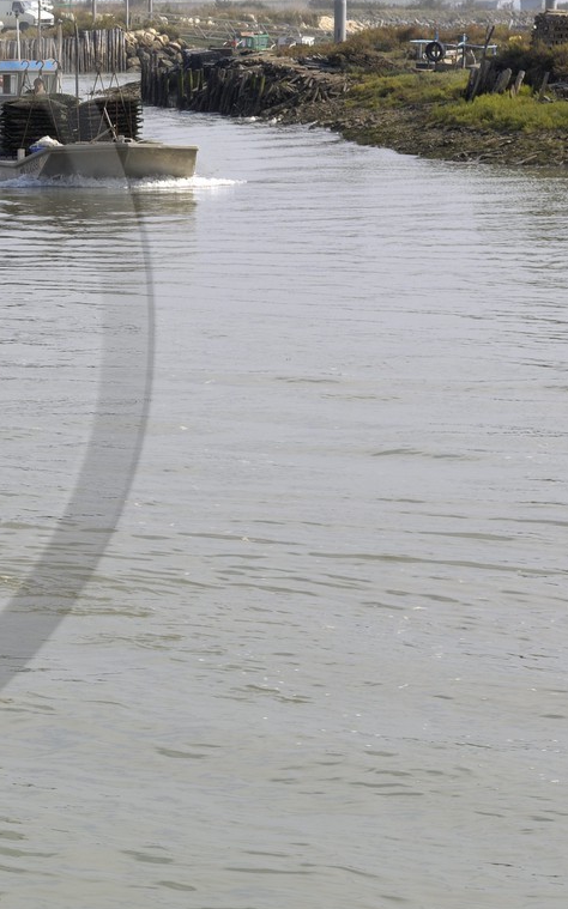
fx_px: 3990
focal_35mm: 161
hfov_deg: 7.9
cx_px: -345
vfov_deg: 13.0
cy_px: 331
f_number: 9.5
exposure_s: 1/160
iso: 100
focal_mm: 50
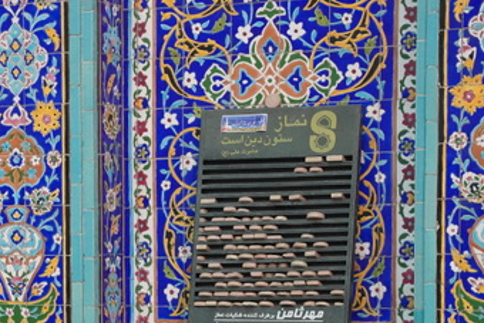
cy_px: 349
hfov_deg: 14.1
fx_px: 1934
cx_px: 0
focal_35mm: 144
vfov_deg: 9.5
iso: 5000
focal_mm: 54.3
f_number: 4
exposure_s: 1/160
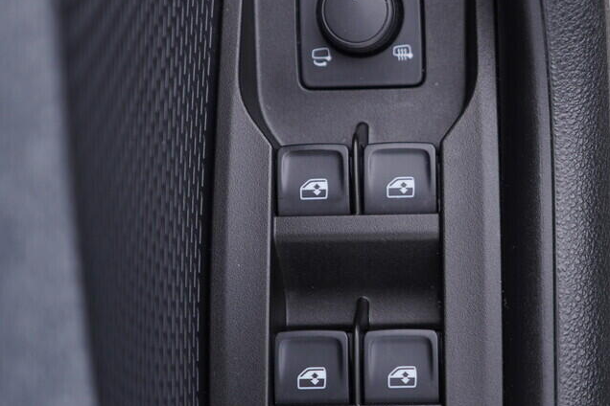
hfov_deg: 34.0
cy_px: 216
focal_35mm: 58
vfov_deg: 23.4
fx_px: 983
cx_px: 429
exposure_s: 1/40
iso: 125
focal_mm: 24
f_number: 2.8
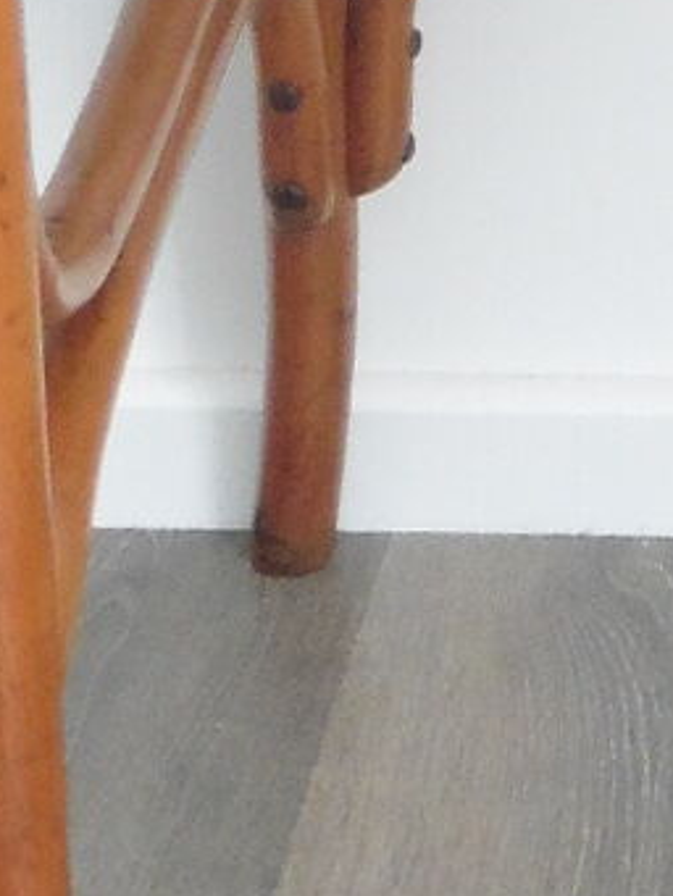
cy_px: -418
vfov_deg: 9.4
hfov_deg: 7.0
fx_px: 5285
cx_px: 1370
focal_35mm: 204
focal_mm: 6.1
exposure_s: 1/60
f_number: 3.7
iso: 400
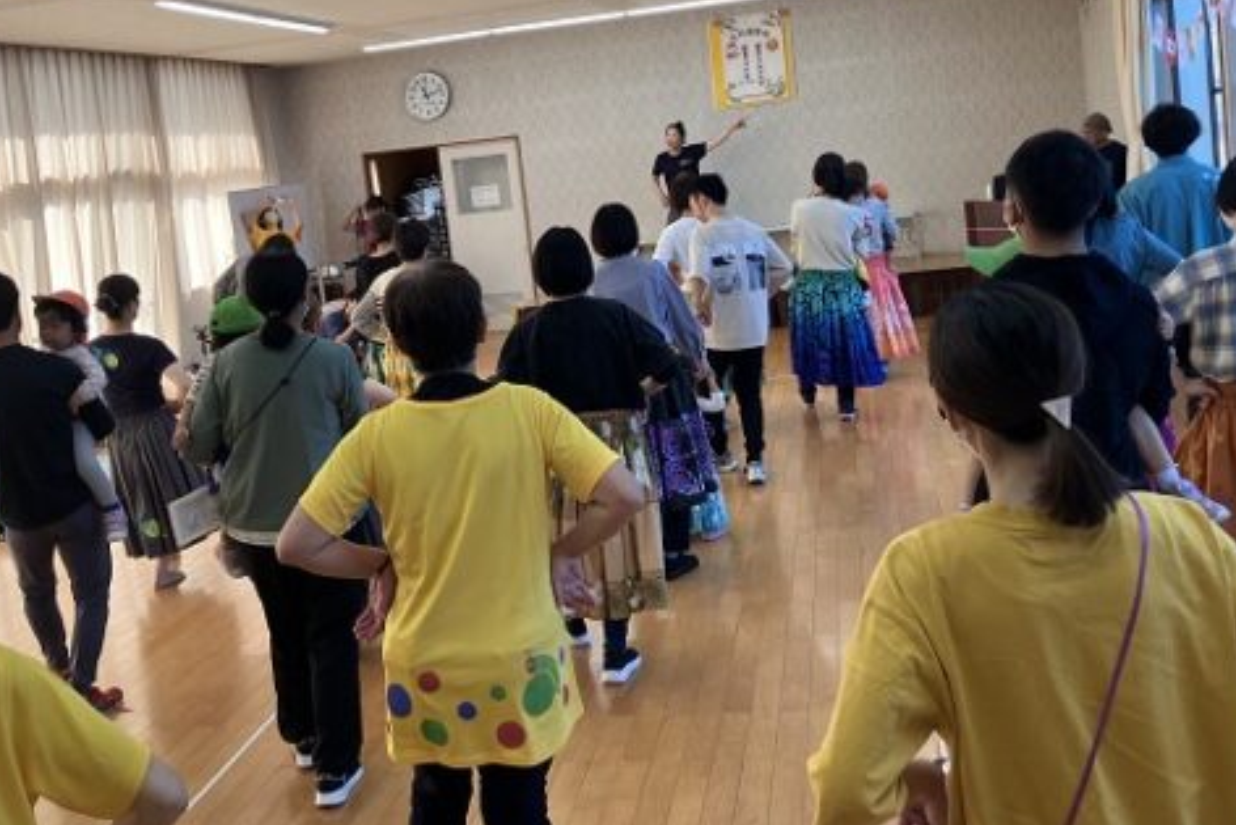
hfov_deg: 51.8
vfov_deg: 35.6
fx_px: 1271
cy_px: 265
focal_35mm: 37
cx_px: 584
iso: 32
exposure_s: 1/121
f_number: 1.8
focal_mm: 3.99
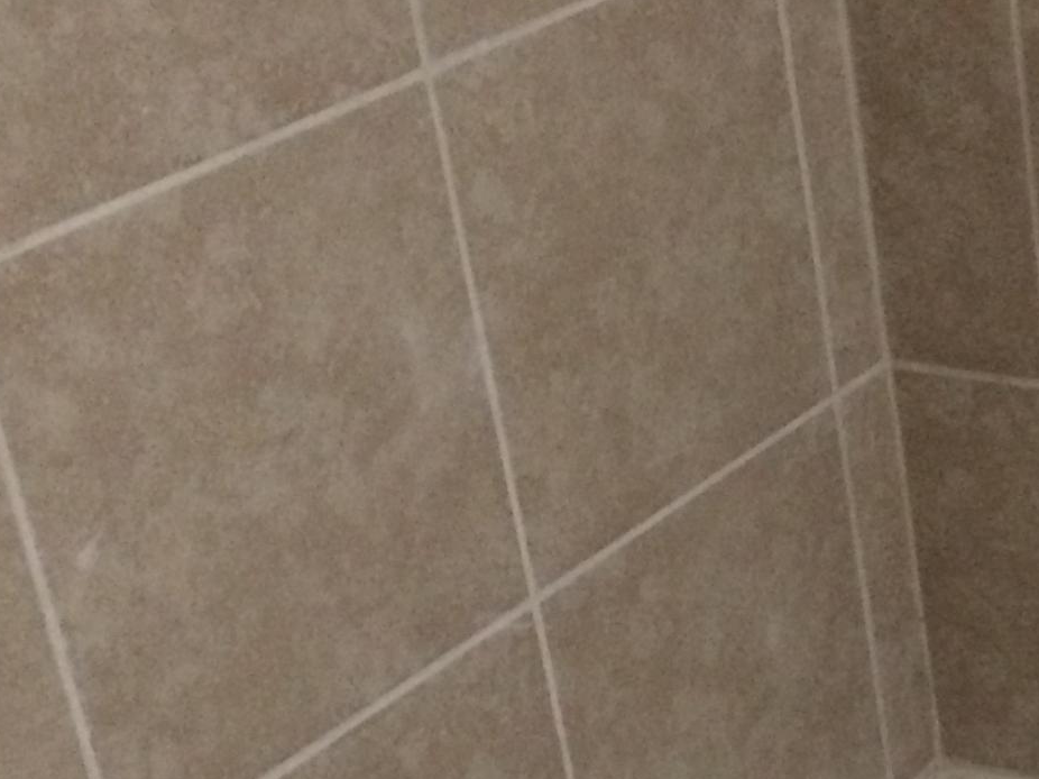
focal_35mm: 94
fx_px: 2821
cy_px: 610
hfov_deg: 19.3
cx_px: 1346
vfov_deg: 15.6
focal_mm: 4.15
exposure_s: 1/30
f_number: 2.2
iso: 250
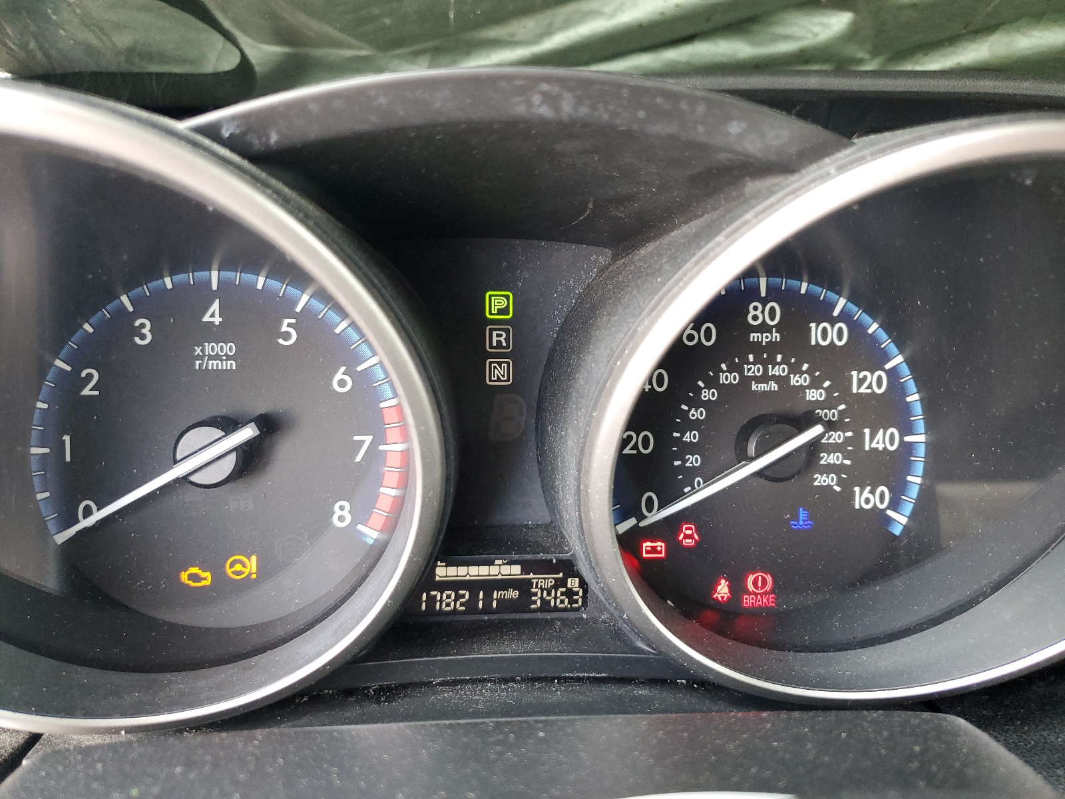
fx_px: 800
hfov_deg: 67.3
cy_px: 400
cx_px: 532
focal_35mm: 26
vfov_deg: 53.1
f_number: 1.5
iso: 170
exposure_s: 1/60.2
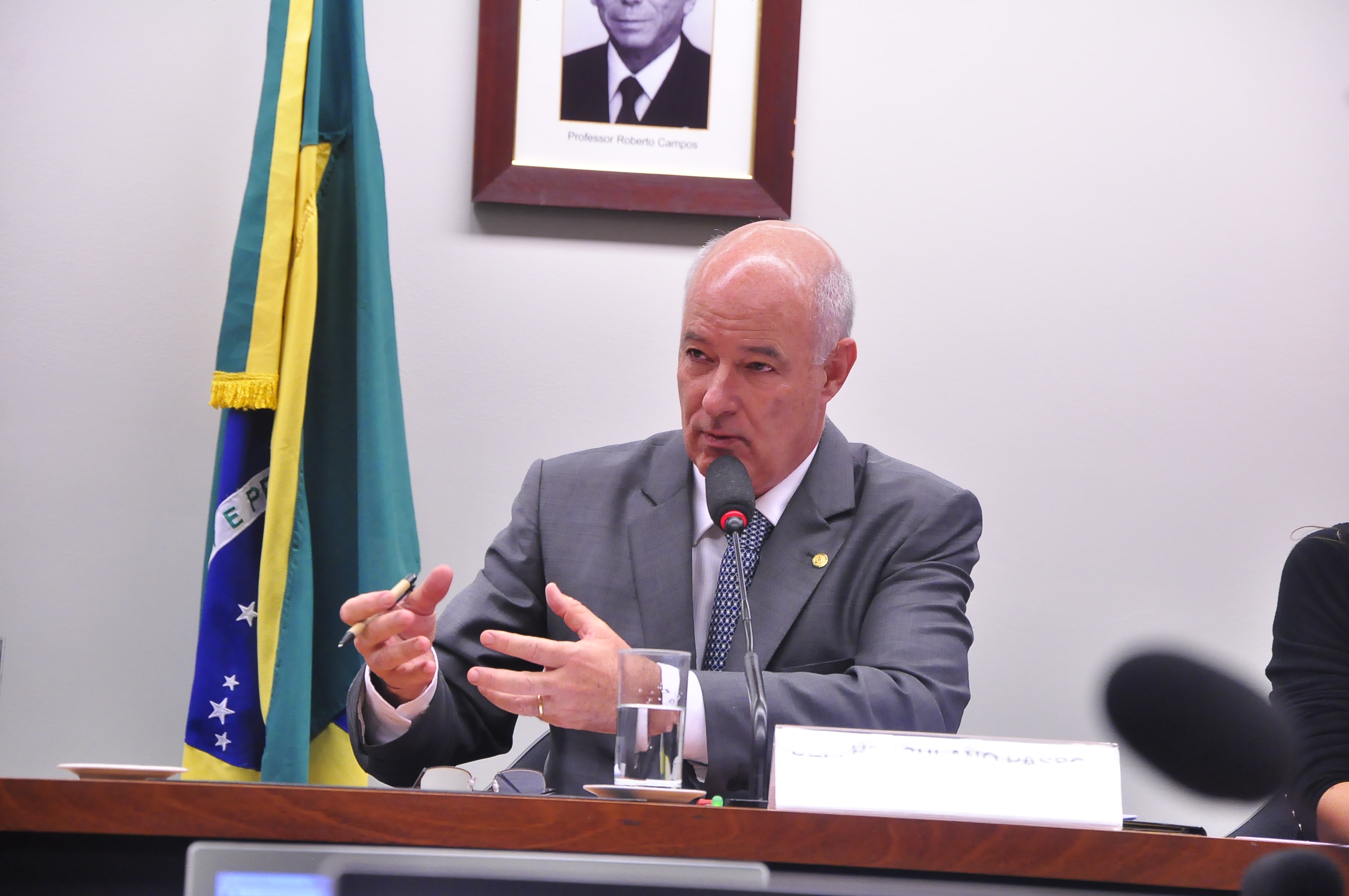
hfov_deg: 13.1
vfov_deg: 8.7
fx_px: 5895
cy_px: 448
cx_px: 674
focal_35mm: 158
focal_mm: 105
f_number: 6.7
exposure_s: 1/90
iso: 1600
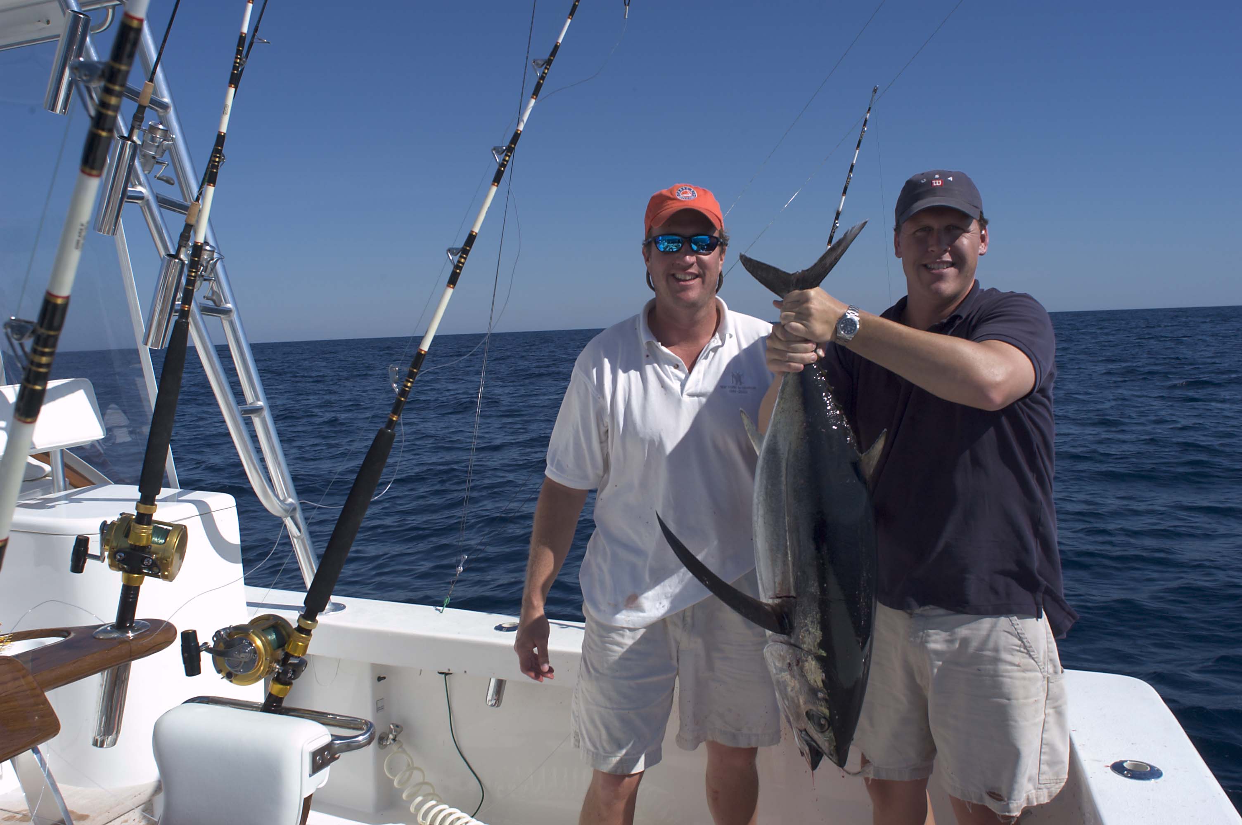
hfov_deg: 62.0
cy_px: 412
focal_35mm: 30
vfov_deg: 43.5
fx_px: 1034
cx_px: 621
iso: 200
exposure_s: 1/350
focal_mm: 20
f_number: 10
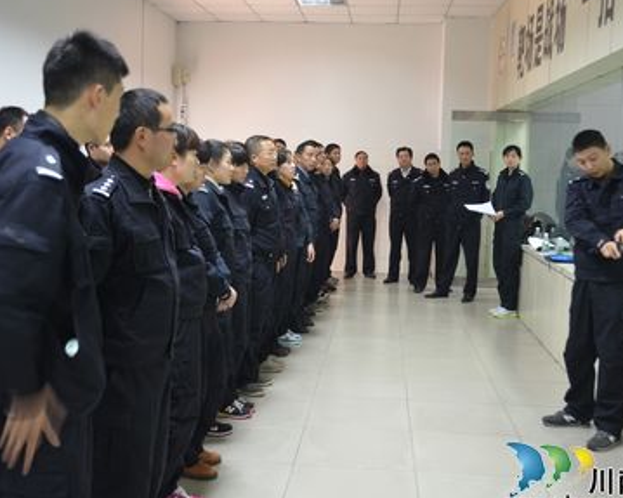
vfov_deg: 34.9
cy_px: 232
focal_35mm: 43
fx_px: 793
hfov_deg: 42.9
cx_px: 292
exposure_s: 1/2.5
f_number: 3.8
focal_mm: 22
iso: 250
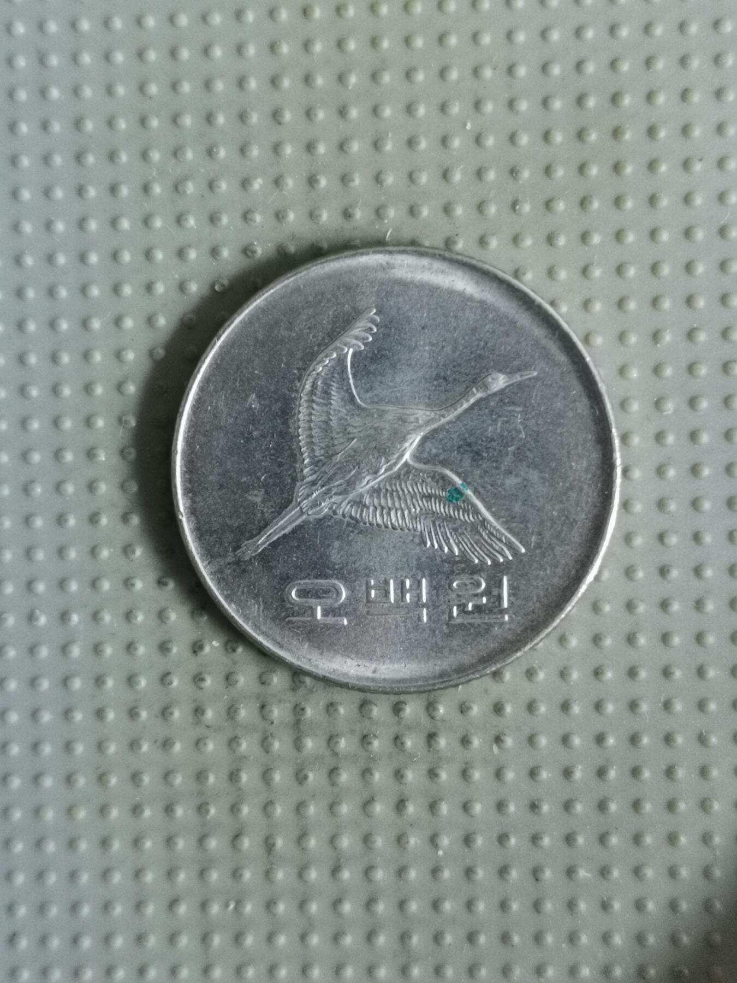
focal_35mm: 52
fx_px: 1476
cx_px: 368
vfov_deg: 36.8
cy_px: 492
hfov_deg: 28.0
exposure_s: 1/25.7
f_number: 1.8
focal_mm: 4.75
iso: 500
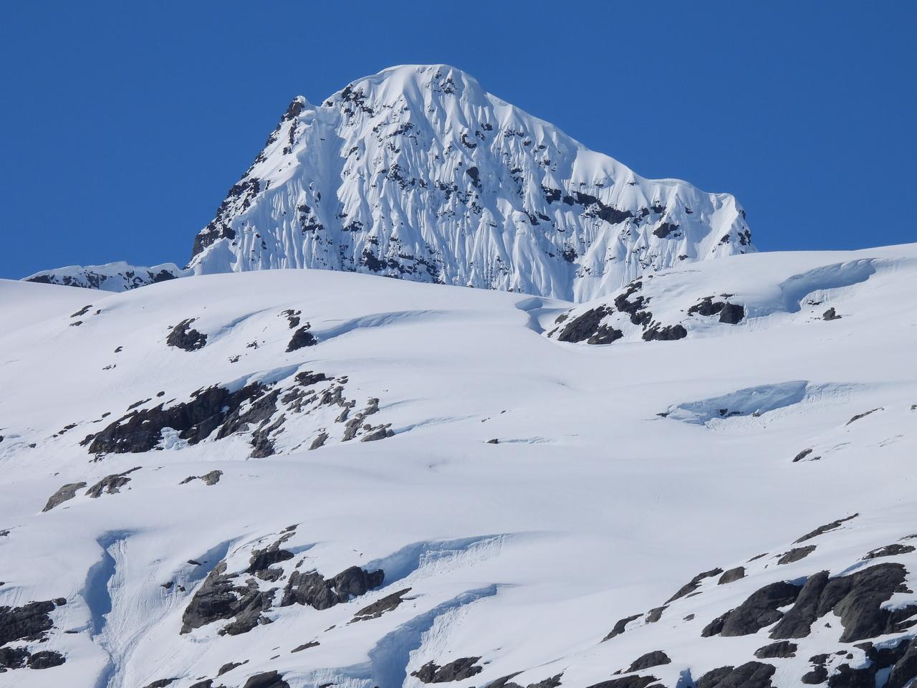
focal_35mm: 350
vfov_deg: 4.2
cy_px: 344
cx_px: 458
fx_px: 9272
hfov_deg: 5.7
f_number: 6.3
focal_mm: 62.5
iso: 100
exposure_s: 1/1600
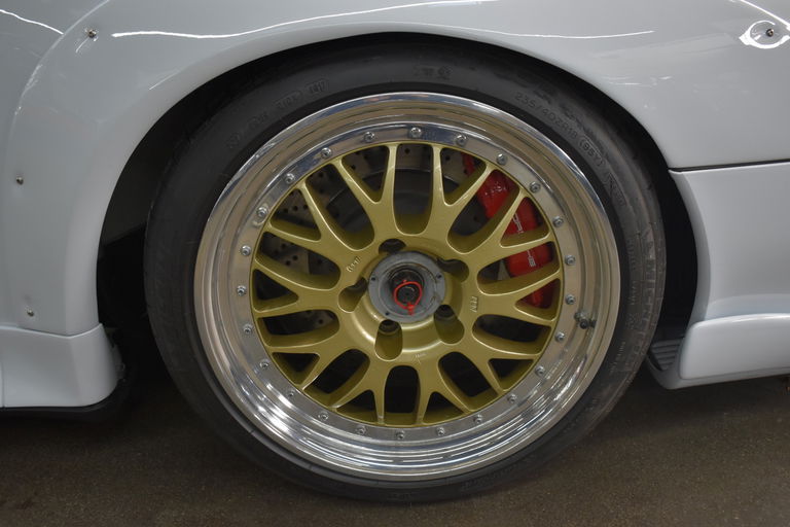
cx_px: 395
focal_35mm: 38
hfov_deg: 51.3
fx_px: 823
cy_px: 264
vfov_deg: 35.5
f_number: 4
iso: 800
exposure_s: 1/160
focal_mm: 25
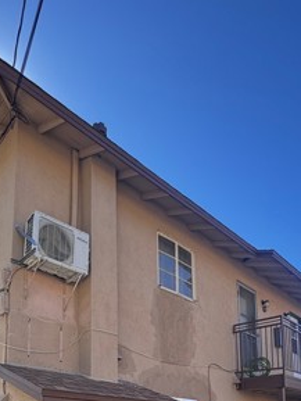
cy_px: 389
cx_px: 123
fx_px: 359
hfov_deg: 45.3
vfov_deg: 49.2
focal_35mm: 31
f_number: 2.2
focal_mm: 2.22
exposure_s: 1/409
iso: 40
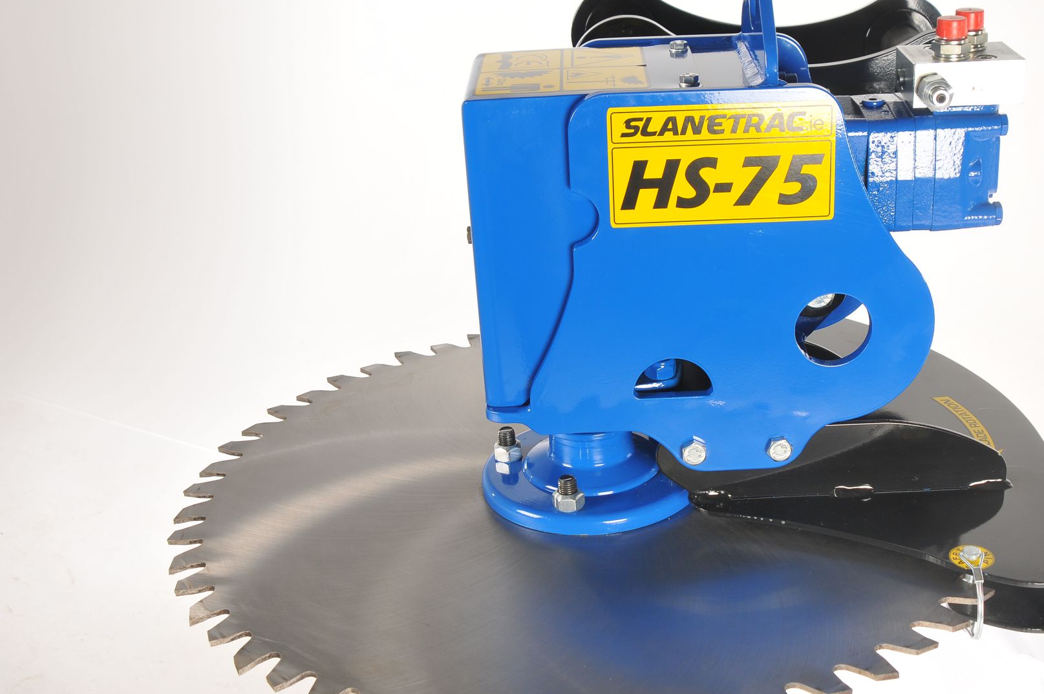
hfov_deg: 38.1
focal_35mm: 52
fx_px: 1506
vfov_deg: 25.9
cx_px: 615
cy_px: 355
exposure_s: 1/100
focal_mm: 28
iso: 200
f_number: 10
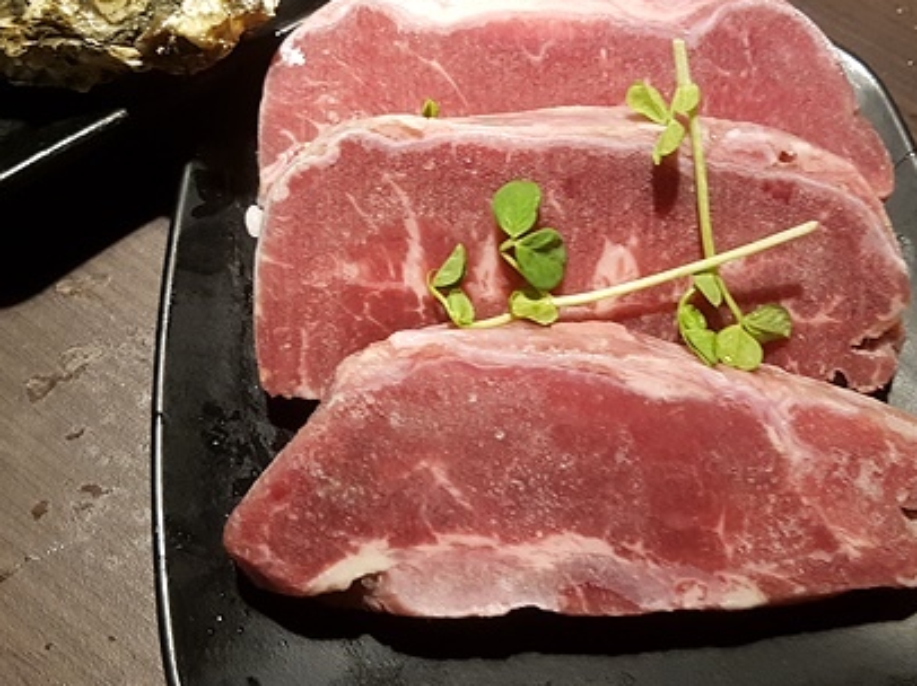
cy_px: 309
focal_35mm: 41
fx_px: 1085
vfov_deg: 35.1
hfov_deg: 45.7
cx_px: 499
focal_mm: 4.2
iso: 200
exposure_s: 1/13
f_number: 1.7
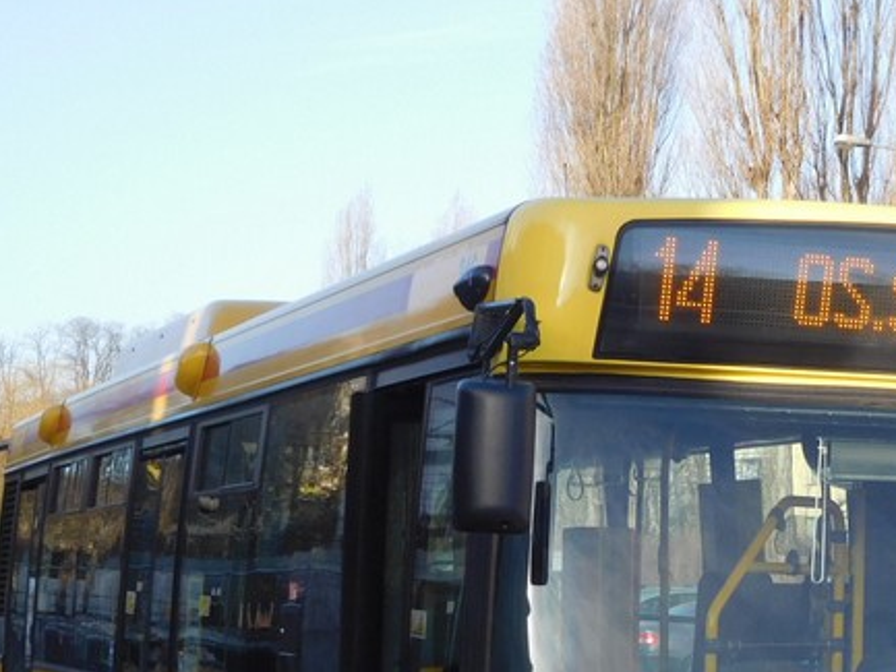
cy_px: 578
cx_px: 695
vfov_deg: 14.1
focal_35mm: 104
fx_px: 2693
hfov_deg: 18.7
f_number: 4.1
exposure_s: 1/400
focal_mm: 8.9
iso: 125
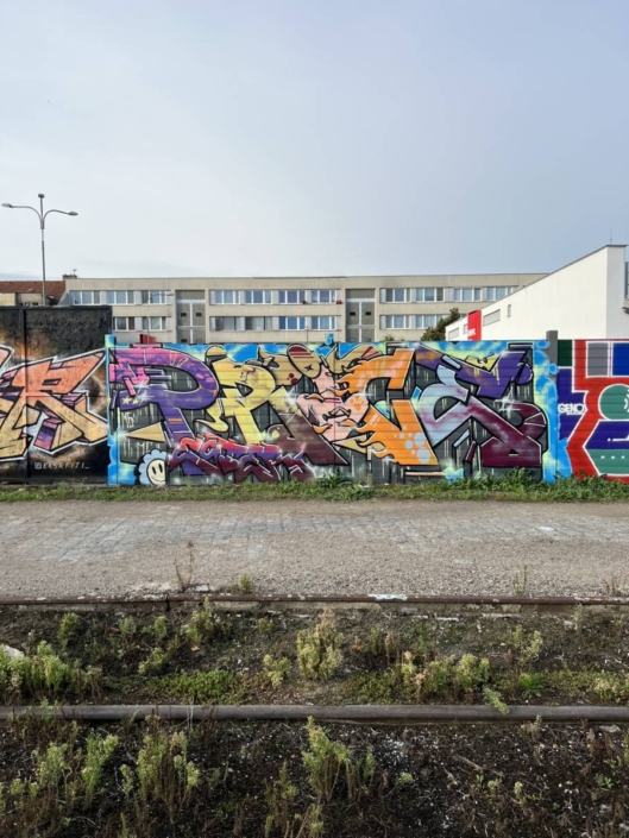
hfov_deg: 53.1
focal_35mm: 26
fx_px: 630
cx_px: 314
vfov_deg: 67.3
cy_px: 419
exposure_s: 1/2353
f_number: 1.5
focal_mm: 5.7
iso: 50
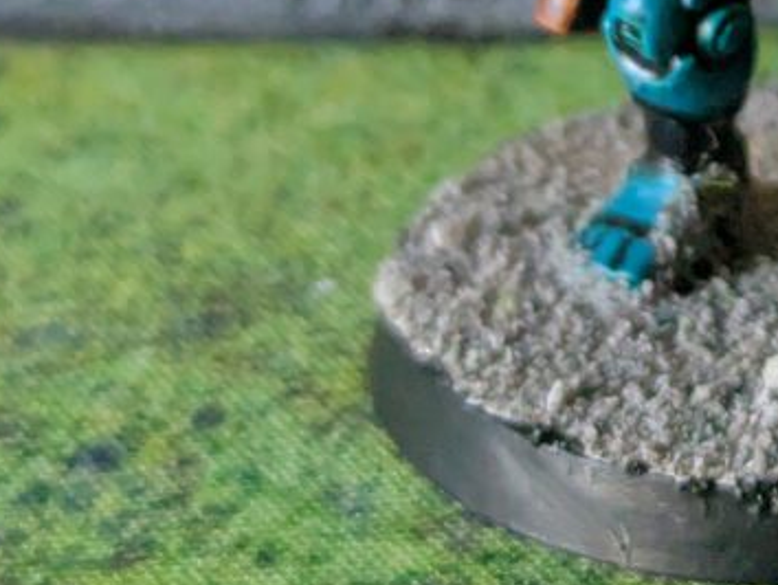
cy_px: -137
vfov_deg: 10.5
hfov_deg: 13.9
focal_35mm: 139
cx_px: 813
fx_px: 3126
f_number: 1.85
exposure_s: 1/90.5
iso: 1378
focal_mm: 6.81
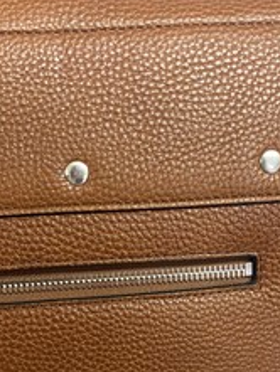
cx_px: 186
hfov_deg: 30.7
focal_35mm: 47
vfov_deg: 37.8
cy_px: 332
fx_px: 506
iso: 250
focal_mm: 4.25
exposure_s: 1/50
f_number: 1.8
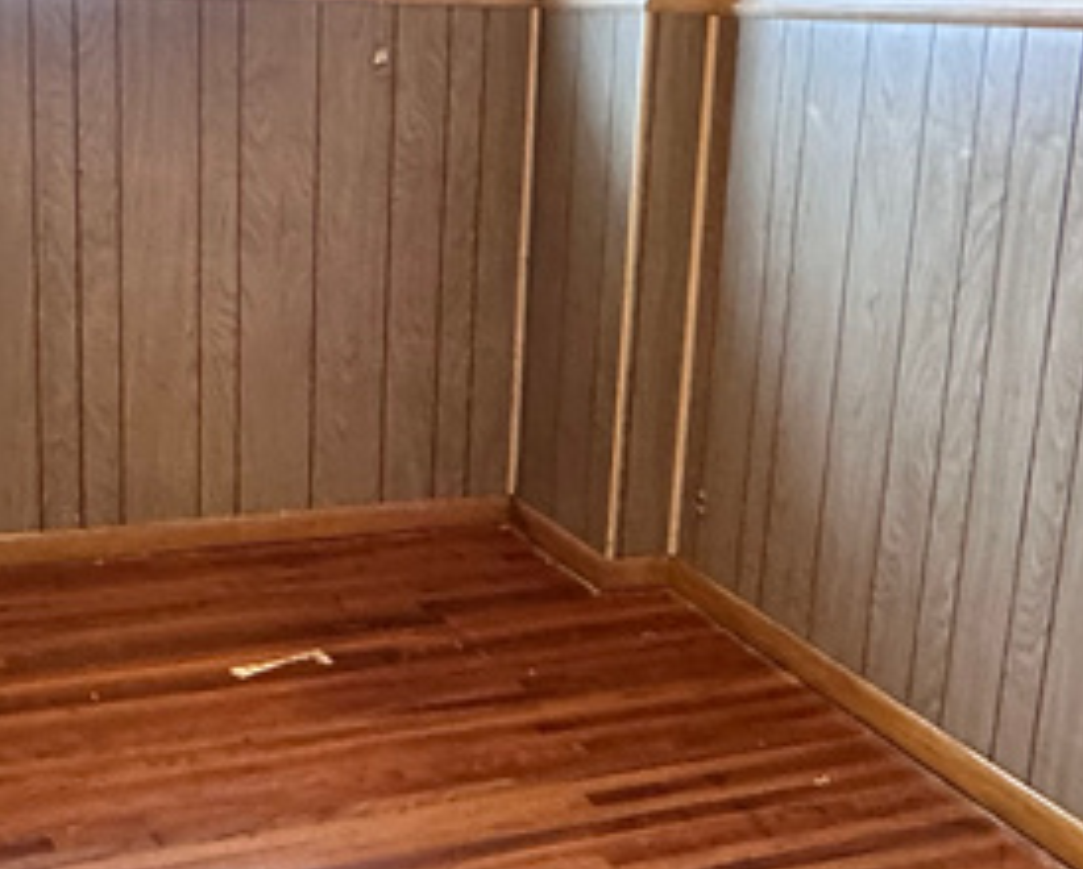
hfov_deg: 36.5
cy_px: 399
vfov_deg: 29.7
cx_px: 462
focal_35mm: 51
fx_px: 1637
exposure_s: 1/60
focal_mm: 2.22
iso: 640
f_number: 2.2
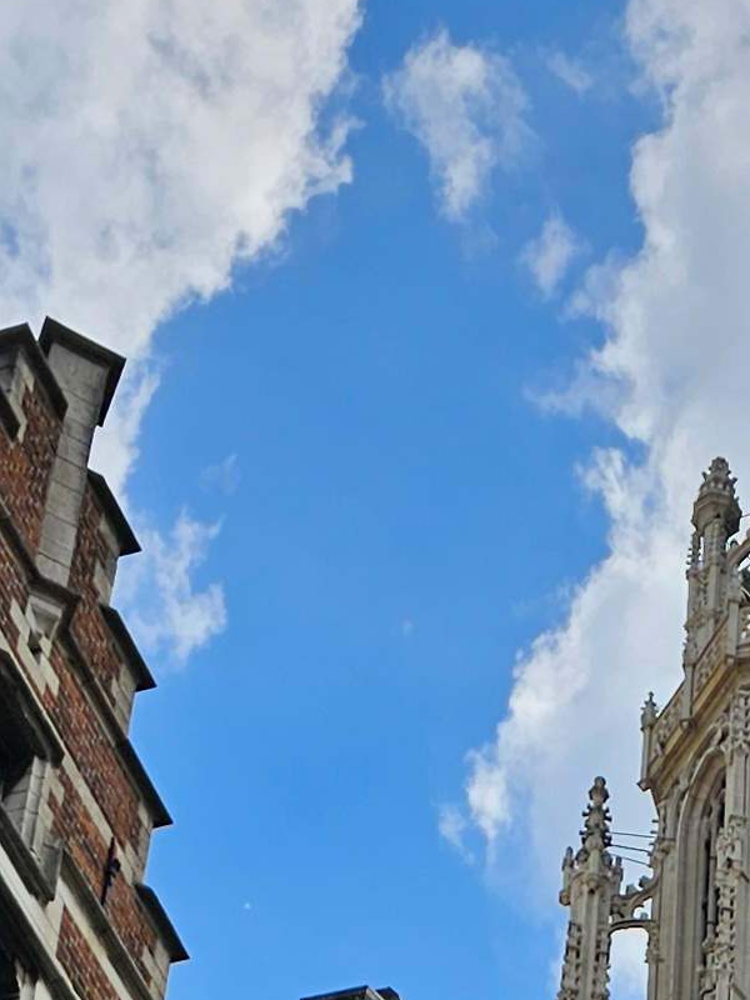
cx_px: 874
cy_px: 2366
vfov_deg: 13.1
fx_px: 3322
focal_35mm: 115
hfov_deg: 12.6
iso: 10
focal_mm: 6.3
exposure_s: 1/756
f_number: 1.7
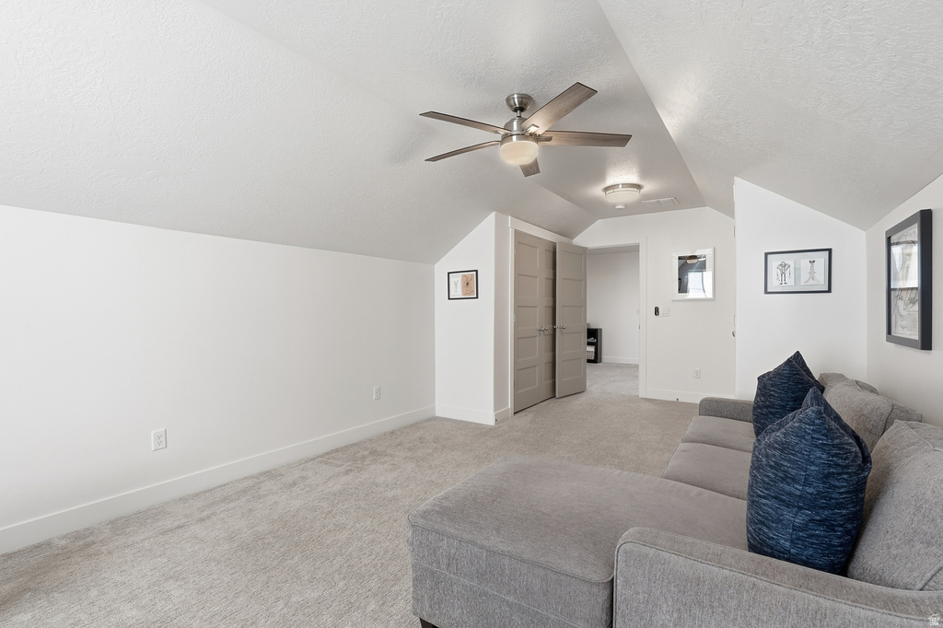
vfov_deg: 70.4
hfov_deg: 93.3
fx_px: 445
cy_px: 314
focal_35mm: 17
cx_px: 472
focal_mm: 17
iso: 250
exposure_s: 1/200
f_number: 10
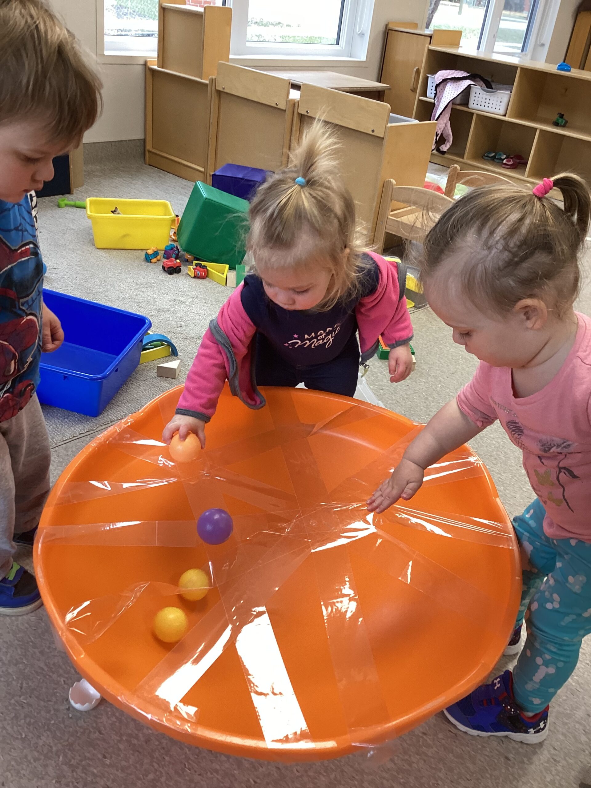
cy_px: 394
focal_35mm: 31
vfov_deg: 58.4
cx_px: 296
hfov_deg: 45.4
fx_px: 706
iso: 80
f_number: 2.4
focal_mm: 3.3
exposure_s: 1/50
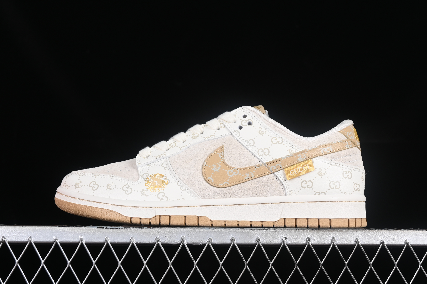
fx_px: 890
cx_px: 214
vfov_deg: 18.2
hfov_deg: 27.0
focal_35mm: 75
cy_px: 142
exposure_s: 1/80
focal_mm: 50
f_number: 8
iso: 160
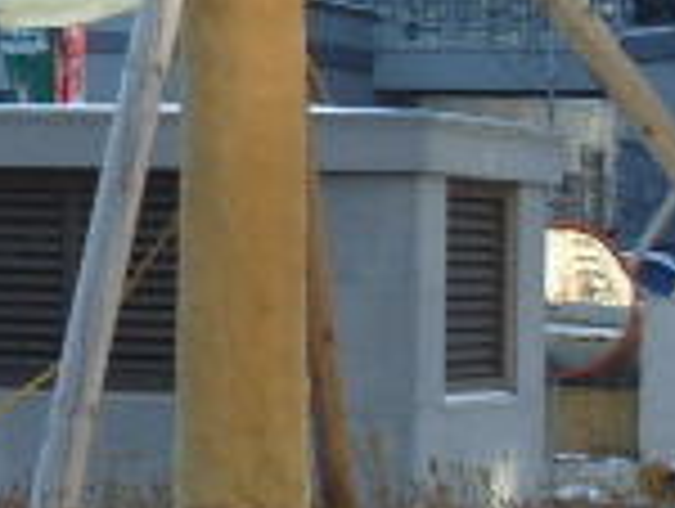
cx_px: -634
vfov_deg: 7.0
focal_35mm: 213
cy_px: -54
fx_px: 4160
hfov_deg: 8.8
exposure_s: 1/180
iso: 80
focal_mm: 11.1
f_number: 4
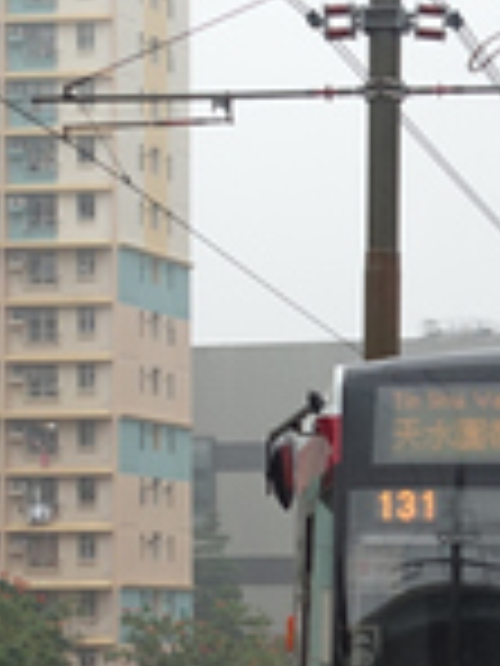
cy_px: 632
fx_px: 3794
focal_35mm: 197
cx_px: 716
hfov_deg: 7.4
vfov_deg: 10.0
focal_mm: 15.31
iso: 200
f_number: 2.8
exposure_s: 1/200
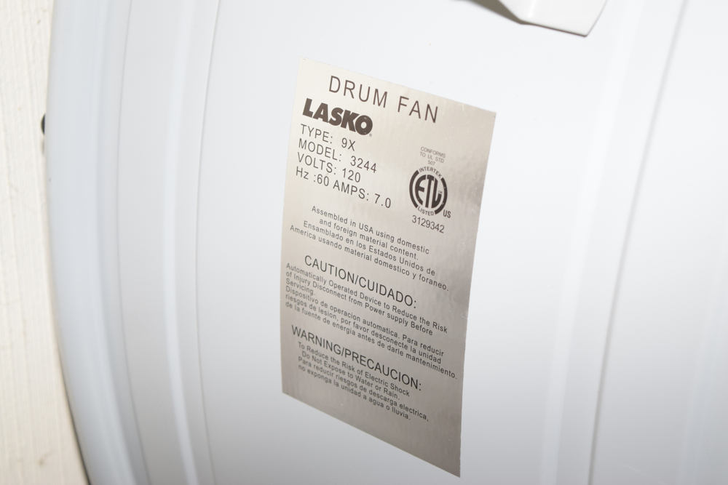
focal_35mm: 82
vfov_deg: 16.6
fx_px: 1668
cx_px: 364
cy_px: 242
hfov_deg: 24.6
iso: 720
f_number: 5.6
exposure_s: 1/60
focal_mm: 55
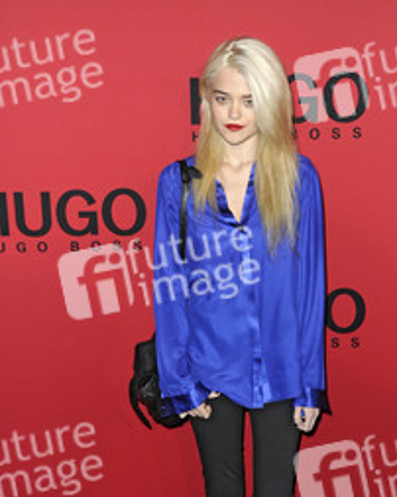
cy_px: 371
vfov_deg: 22.8
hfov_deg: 18.5
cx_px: 216
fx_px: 1221
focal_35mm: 83
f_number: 5.6
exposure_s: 1/160
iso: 640
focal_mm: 56
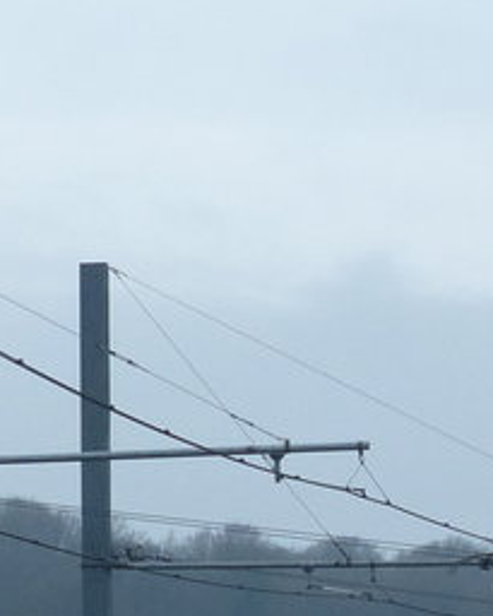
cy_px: 537
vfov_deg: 4.1
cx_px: 616
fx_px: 8658
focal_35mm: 475
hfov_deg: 3.3
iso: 200
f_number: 4
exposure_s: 1/1000
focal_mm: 18.7
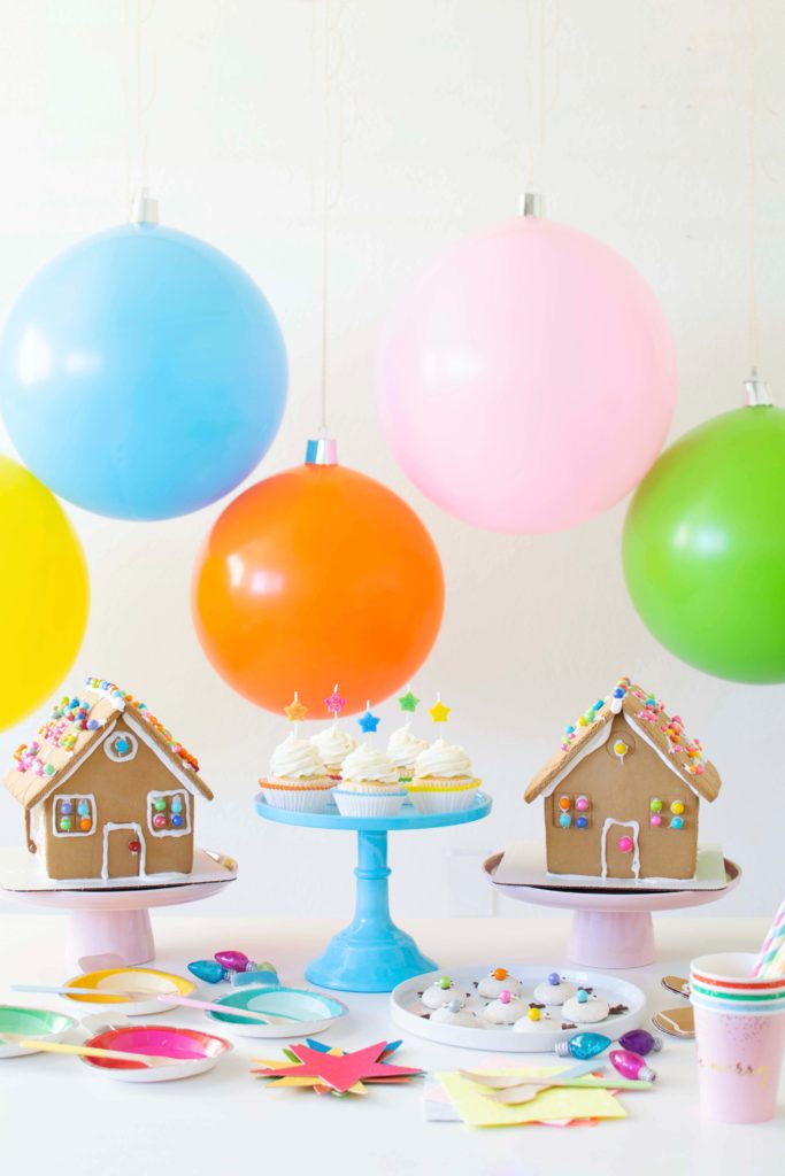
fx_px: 1716
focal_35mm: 52
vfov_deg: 37.8
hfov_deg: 25.8
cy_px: 588
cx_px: 392
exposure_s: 1/30
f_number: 4
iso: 200
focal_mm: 35
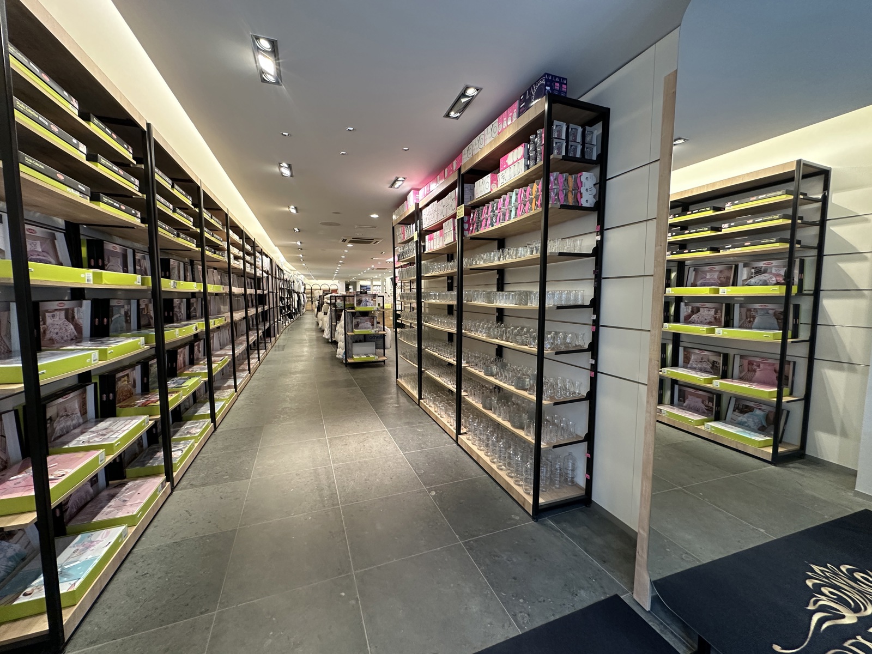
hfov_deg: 102.1
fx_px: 353
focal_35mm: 14
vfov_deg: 85.7
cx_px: 436
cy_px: 327
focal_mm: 2.22
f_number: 2.2
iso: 200
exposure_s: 1/100
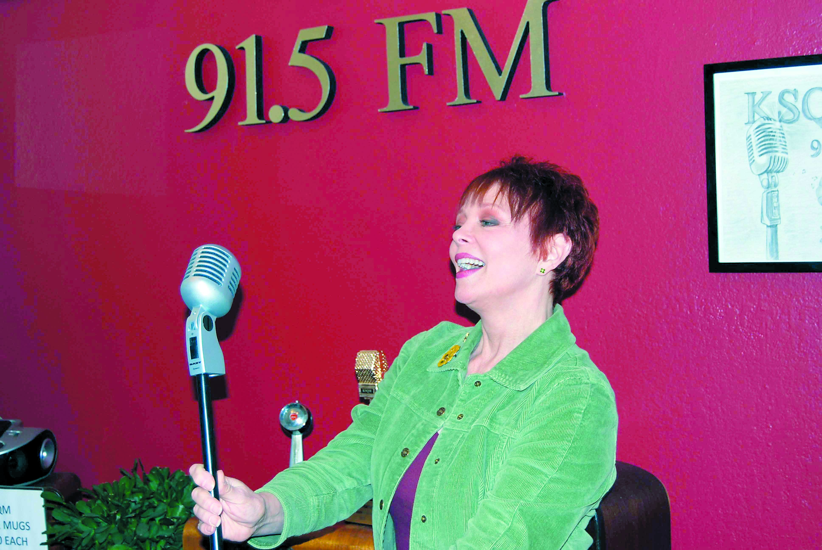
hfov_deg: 35.0
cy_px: 275
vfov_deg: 23.8
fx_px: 1303
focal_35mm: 57
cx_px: 411
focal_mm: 38
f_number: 5
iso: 200
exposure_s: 1/60
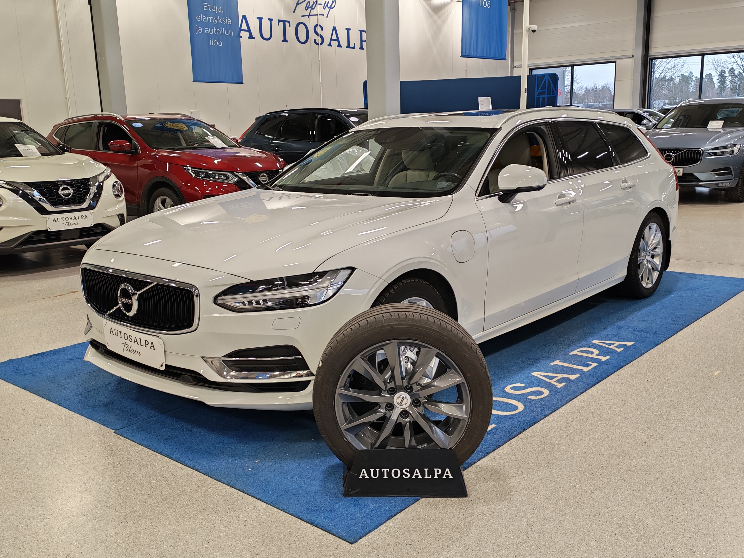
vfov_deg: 40.7
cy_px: 279
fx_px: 752
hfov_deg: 52.6
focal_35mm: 35
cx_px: 372
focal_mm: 6.12
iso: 259
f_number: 1.9
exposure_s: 1/100
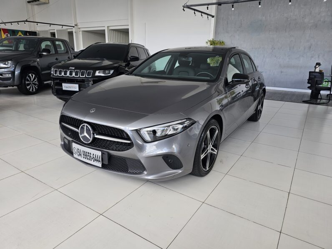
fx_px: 221
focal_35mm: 23
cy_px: 124
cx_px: 166
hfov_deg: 73.9
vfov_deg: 58.9
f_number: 1.7
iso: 32
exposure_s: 1/180
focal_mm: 6.3
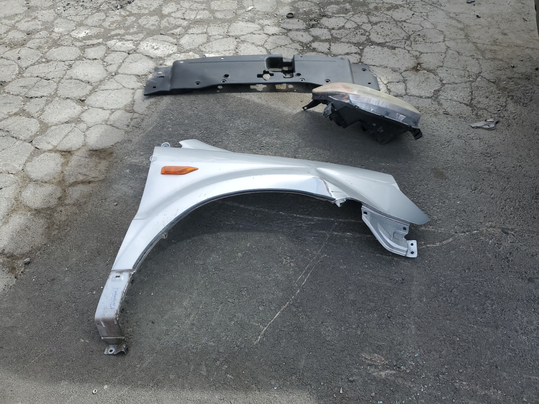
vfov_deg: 53.1
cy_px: 202
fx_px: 405
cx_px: 270
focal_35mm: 26
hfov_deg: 67.3
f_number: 1.5
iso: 50
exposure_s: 1/2000
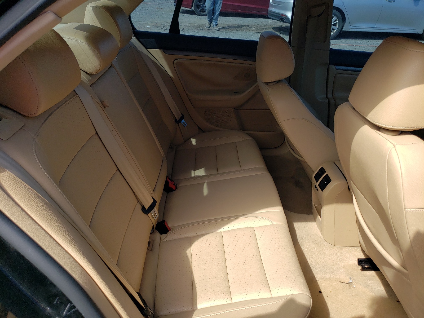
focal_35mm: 26
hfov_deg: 67.3
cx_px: 212
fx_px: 318
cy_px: 159
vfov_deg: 53.1
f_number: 1.5
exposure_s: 1/1111
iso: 50
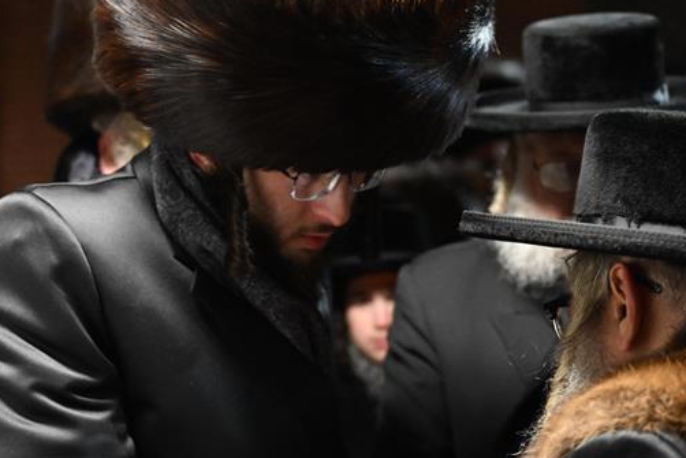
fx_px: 1906
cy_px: 285
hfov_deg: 20.4
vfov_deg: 13.7
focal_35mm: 100
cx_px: 354
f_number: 2.8
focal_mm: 49
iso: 4000
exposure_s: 1/125
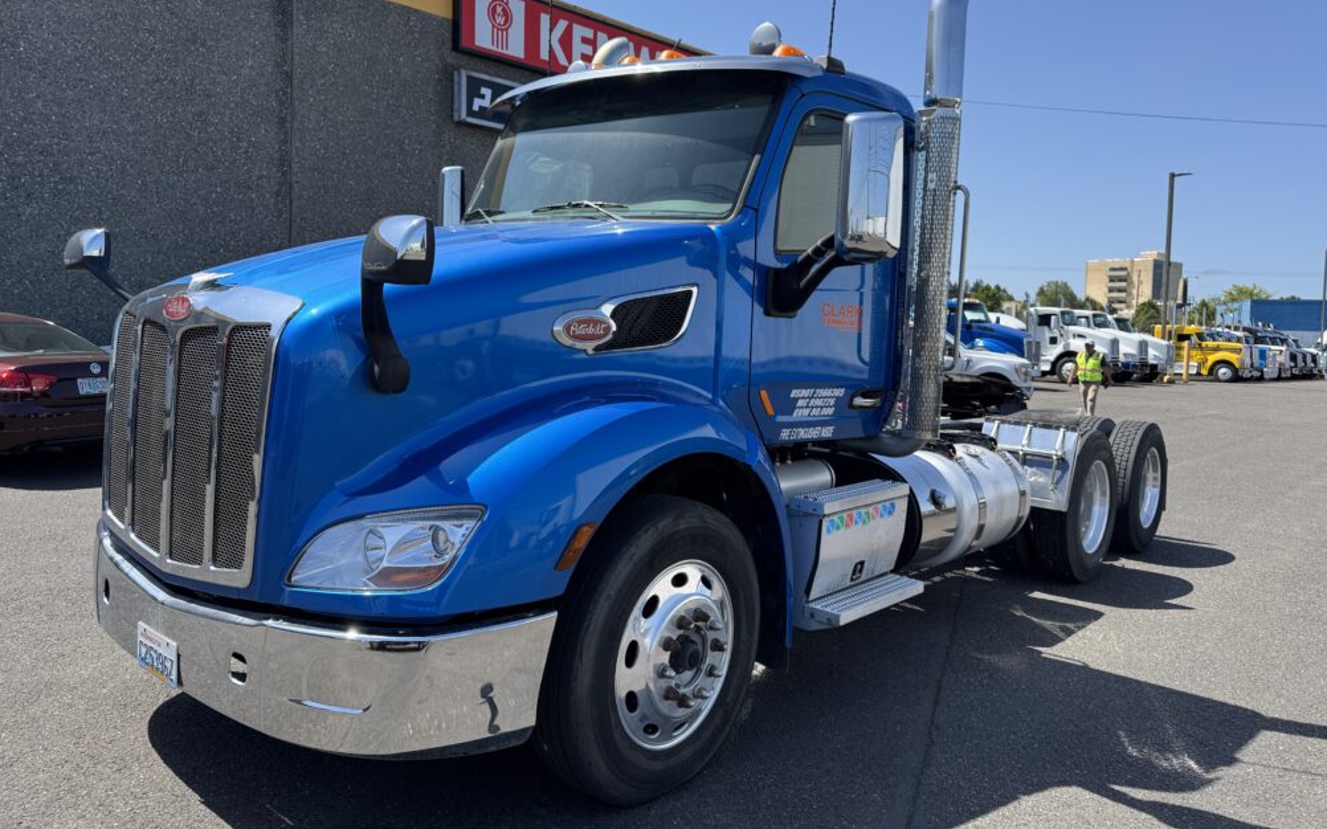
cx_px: 660
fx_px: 940
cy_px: 368
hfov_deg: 70.4
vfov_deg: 47.5
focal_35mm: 26
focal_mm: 6.76
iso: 80
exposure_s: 1/2710
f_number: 1.78
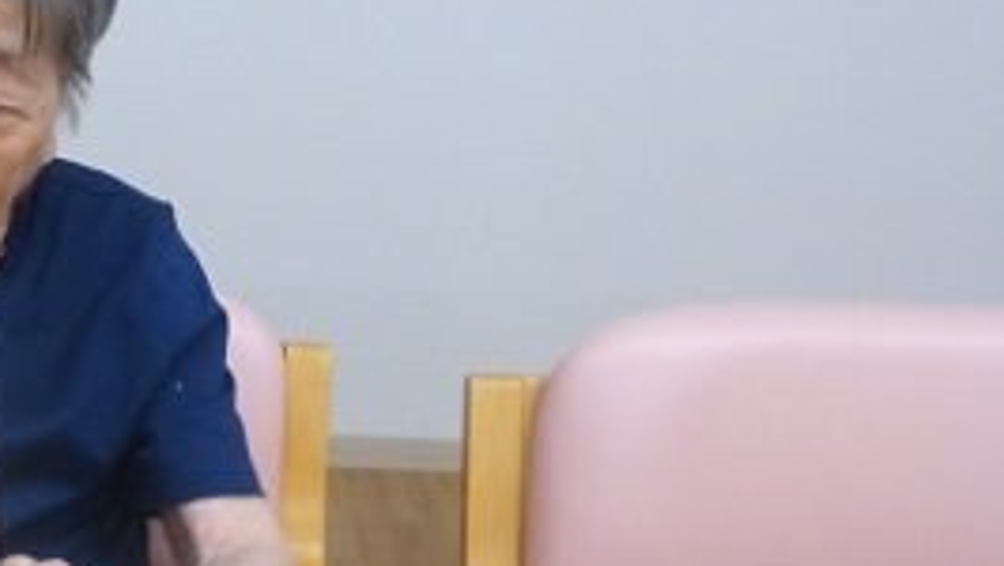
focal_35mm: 59
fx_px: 1572
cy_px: 287
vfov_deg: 20.4
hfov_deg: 32.0
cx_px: -53
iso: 400
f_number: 2.8
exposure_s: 1/50
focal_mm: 4.3
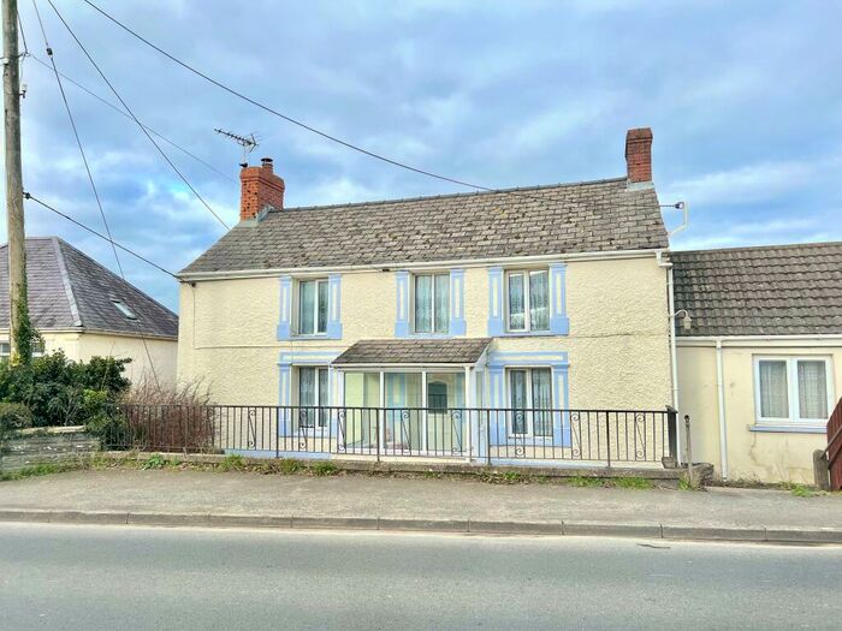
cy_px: 316
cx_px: 421
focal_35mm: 26
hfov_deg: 67.3
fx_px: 632
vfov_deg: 53.1
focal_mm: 5.7
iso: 50
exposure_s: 1/1869
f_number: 1.5
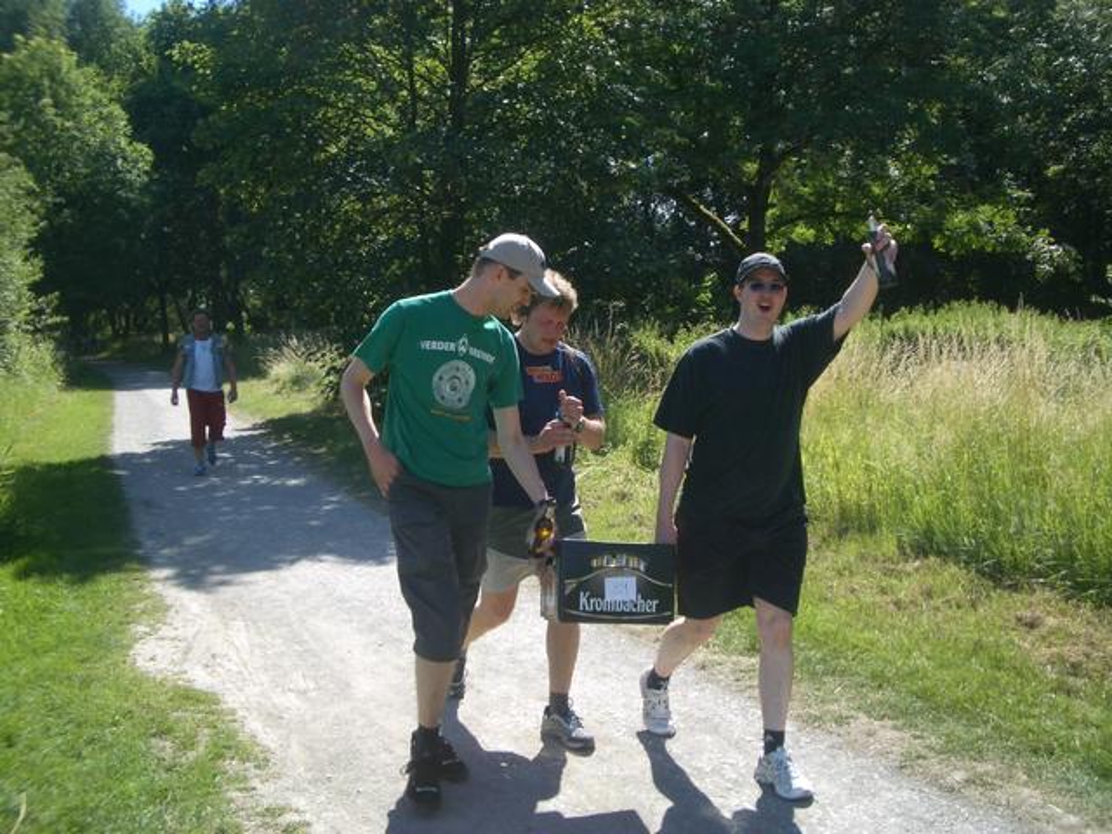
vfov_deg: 40.7
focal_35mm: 35
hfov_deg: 52.6
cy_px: 417
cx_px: 556
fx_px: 1124
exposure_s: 1/250
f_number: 4.3
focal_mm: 5.8
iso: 50
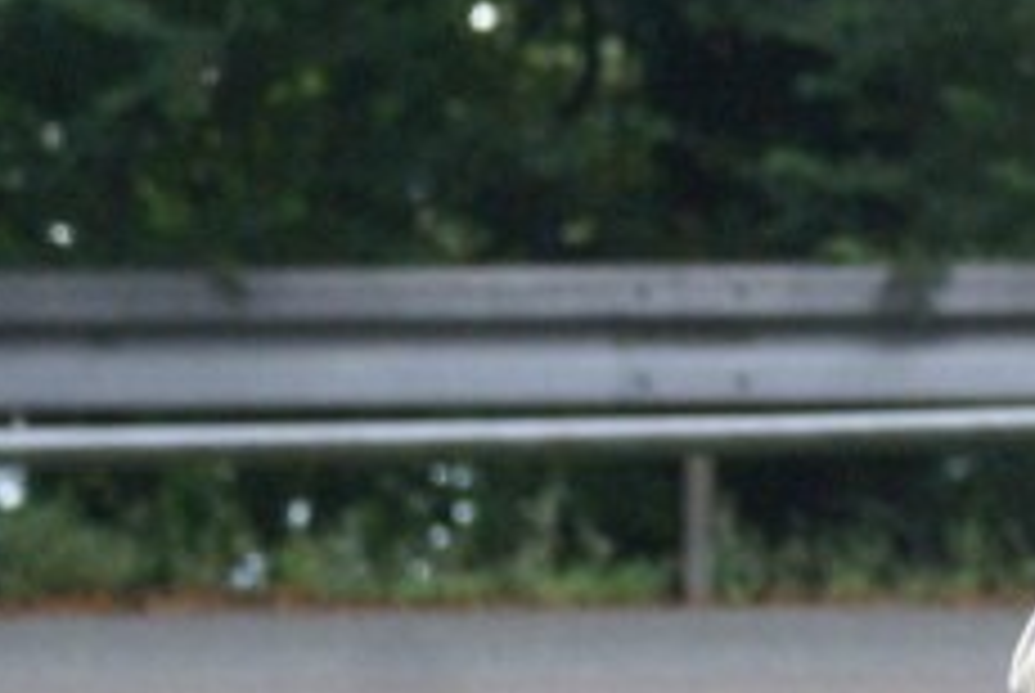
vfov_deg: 3.0
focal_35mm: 467
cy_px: 583
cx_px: 1840
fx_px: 13443
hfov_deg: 4.4
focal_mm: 70
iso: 800
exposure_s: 1/125
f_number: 5.6
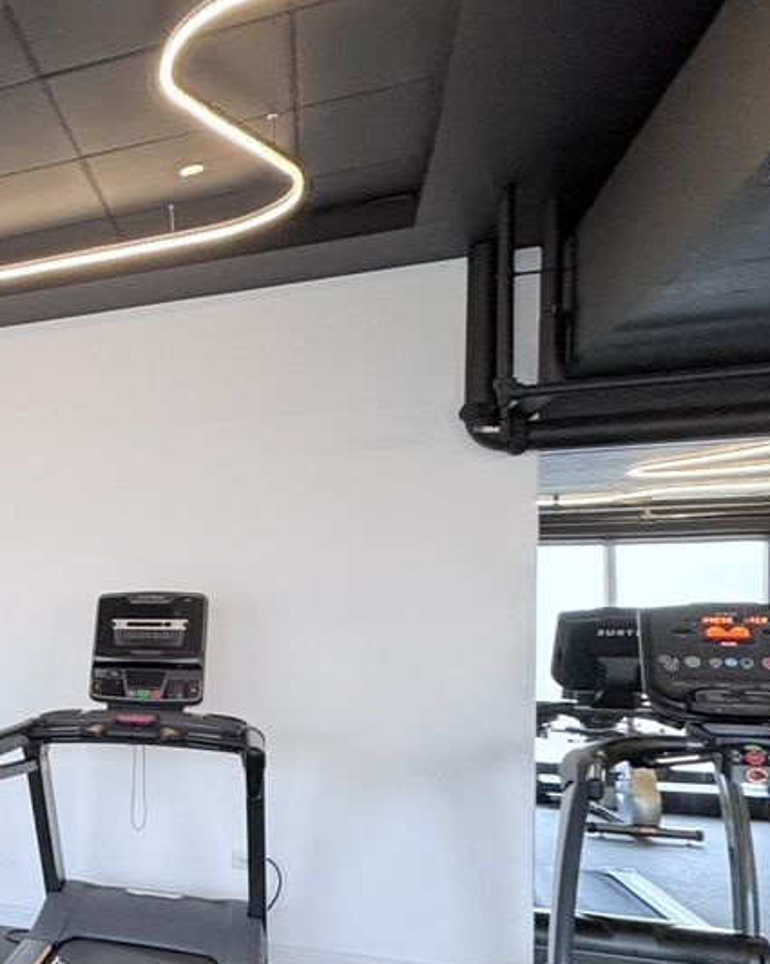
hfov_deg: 28.1
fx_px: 1055
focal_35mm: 37
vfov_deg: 48.3
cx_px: -362
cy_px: 643
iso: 250
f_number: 2.2
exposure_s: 1/99
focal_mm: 2.22
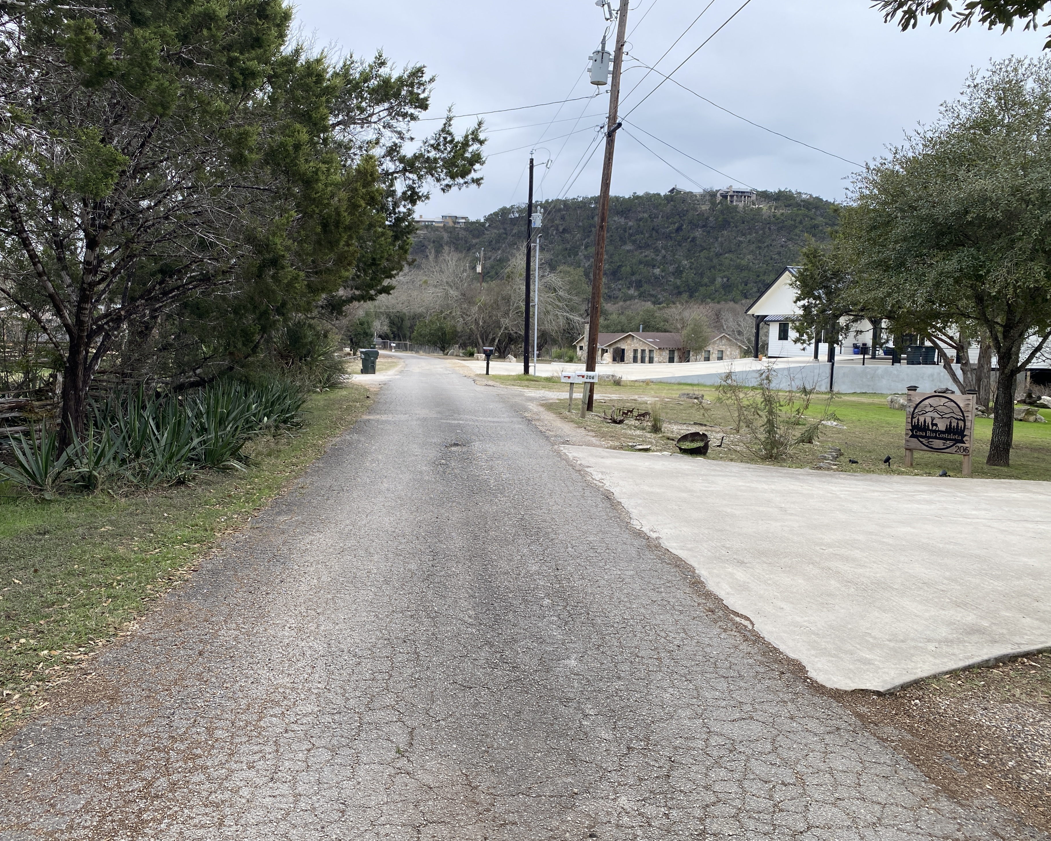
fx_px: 871
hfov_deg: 62.2
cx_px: 513
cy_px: 422
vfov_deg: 51.5
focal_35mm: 28
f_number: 1.8
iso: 32
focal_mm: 4.25
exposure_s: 1/315
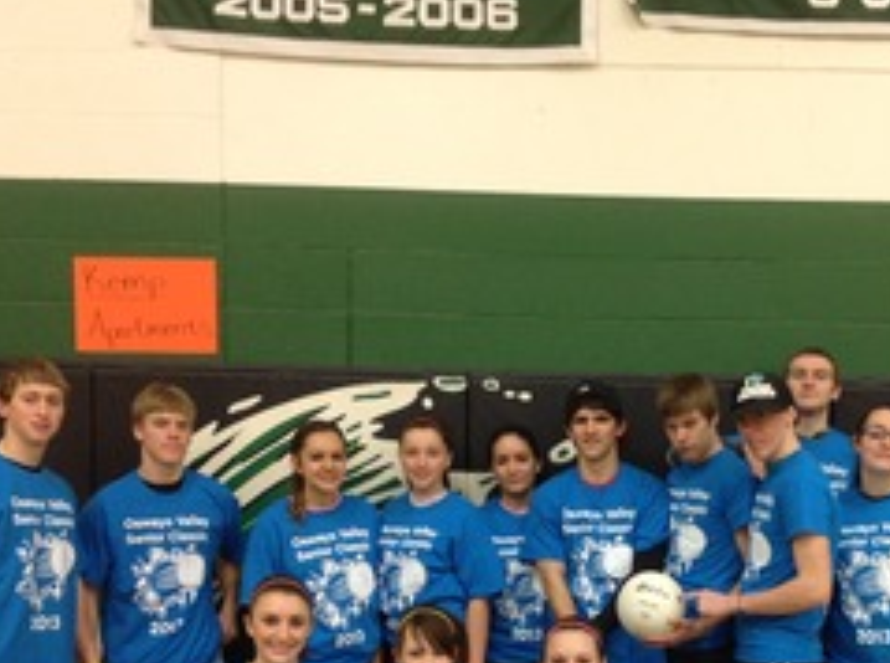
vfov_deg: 21.7
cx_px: 618
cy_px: 581
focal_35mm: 66
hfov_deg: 29.2
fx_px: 1693
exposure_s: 1/15
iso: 80
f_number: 2.4
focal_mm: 4.28
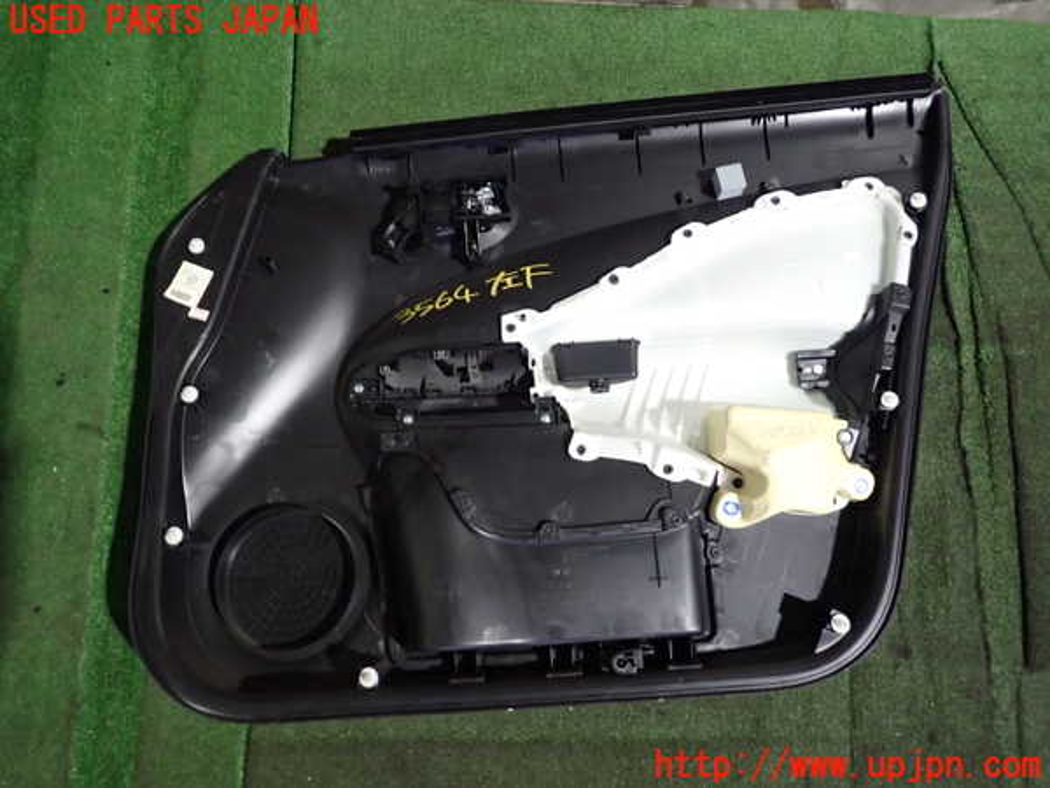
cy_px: 394
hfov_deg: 69.4
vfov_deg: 54.9
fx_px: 758
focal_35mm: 25
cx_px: 525
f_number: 2
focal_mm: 4.5
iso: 640
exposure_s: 1/30
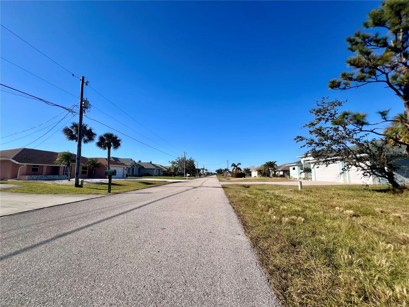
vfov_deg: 89.9
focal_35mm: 13
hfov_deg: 106.2
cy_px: 154
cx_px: 204
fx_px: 154
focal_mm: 1.57
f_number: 1.8
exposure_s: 1/2096
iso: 32
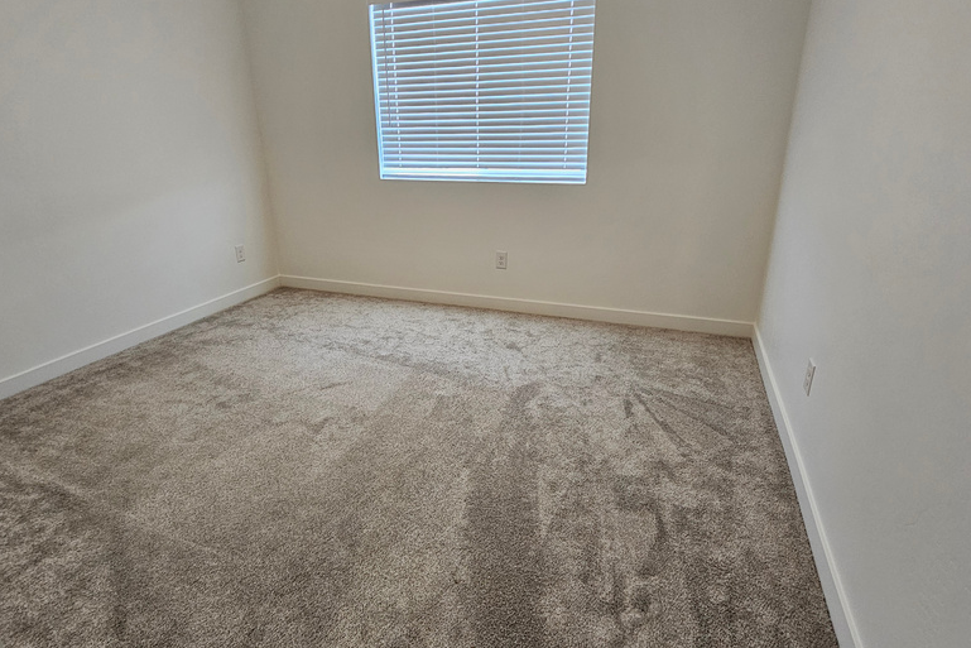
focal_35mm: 18
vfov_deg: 67.4
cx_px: 458
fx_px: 486
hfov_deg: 89.9
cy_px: 316
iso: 200
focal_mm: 2.2
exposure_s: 1/60
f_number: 2.2
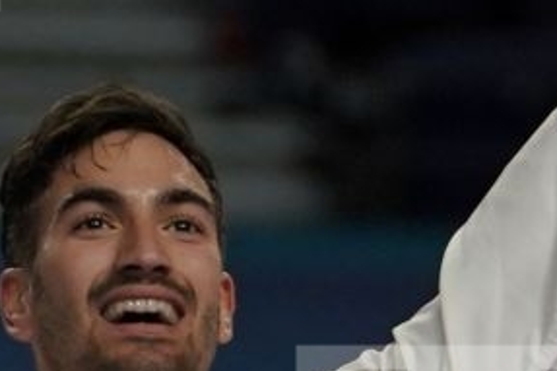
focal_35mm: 1287
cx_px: -180
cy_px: 523
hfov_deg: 1.6
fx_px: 19901
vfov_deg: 1.1
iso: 640
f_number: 2.8
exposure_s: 1/1000
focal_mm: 137
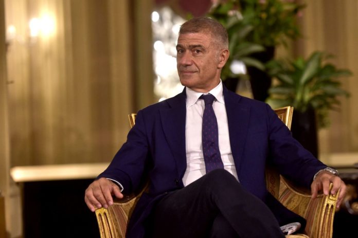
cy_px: 119
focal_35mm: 110
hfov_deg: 18.6
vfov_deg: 12.4
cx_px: 179
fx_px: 1093
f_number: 3.2
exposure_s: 1/200
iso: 4000
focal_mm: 110
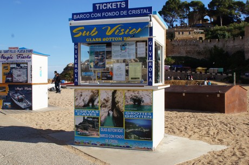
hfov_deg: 53.2
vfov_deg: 36.7
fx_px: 249
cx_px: 124
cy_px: 82
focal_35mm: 36
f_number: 11
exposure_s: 1/125
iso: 100
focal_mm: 24
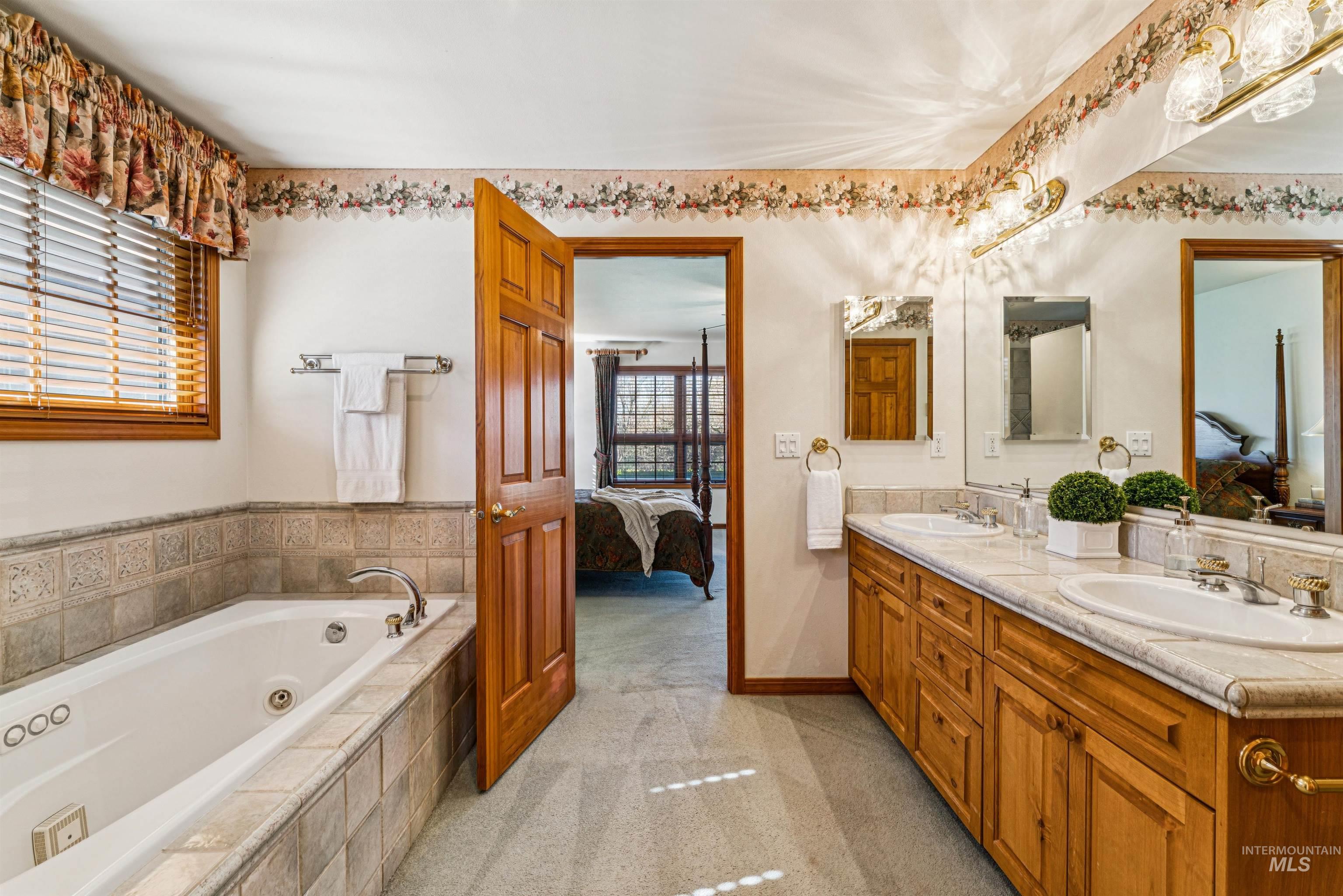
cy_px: 448
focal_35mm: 16
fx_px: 582
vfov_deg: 75.1
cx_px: 672
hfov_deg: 98.2
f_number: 13
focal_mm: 15.6
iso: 400
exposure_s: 1/5
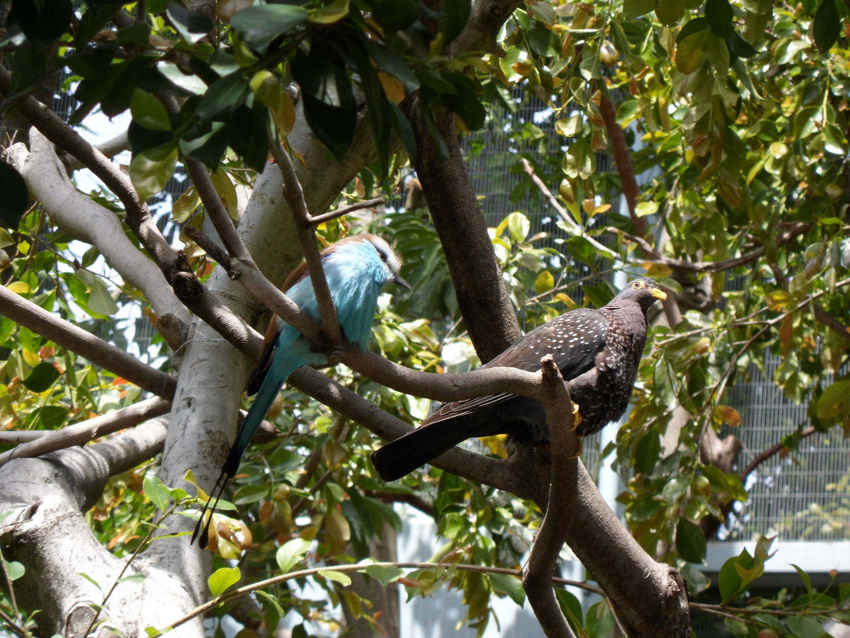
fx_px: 6630
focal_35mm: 270
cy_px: 319
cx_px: 425
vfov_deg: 5.5
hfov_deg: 7.3
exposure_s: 1/125
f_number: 5.9
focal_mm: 46.8
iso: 80
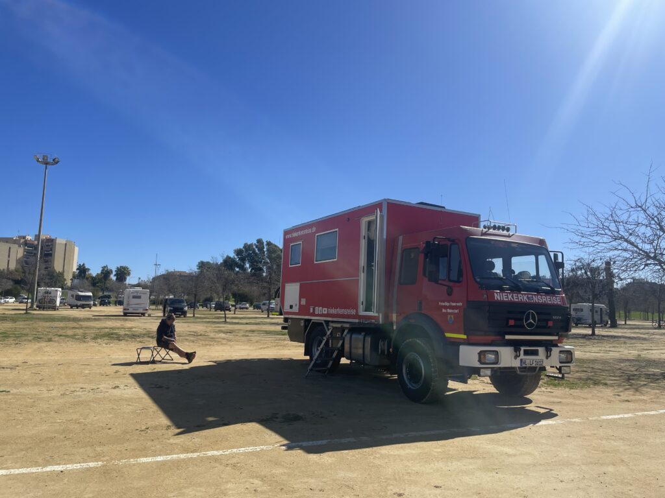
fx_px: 499
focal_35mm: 26
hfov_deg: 67.3
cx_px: 332
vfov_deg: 53.1
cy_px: 249
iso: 32
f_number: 1.6
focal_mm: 4.2
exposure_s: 1/5291
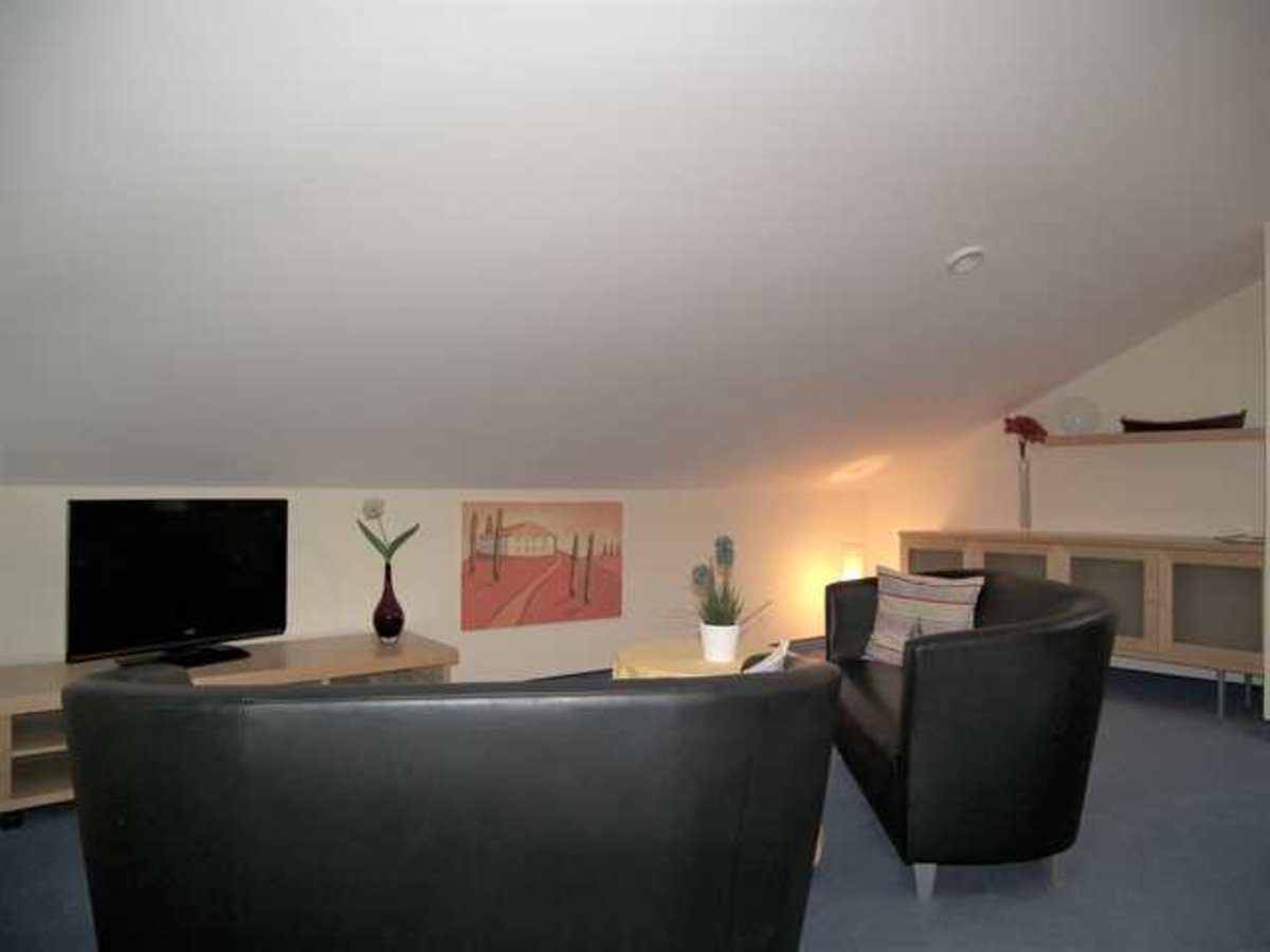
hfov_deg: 71.6
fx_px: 881
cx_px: 635
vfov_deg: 56.8
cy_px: 476
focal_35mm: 24
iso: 100
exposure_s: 1/30
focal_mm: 5
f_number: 2.8
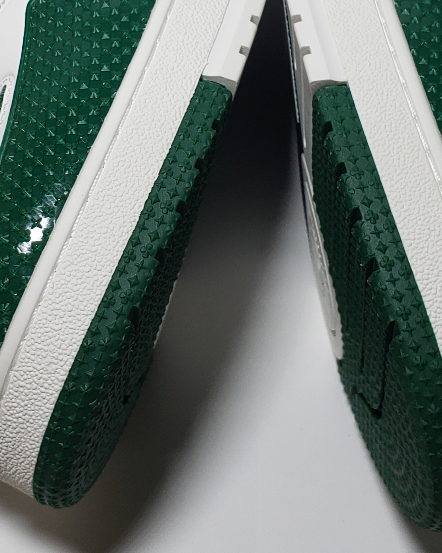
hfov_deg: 22.1
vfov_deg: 26.9
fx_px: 1129
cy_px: 95
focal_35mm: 69
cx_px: 178
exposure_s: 1/306
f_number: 2.4
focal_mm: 4.3
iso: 50
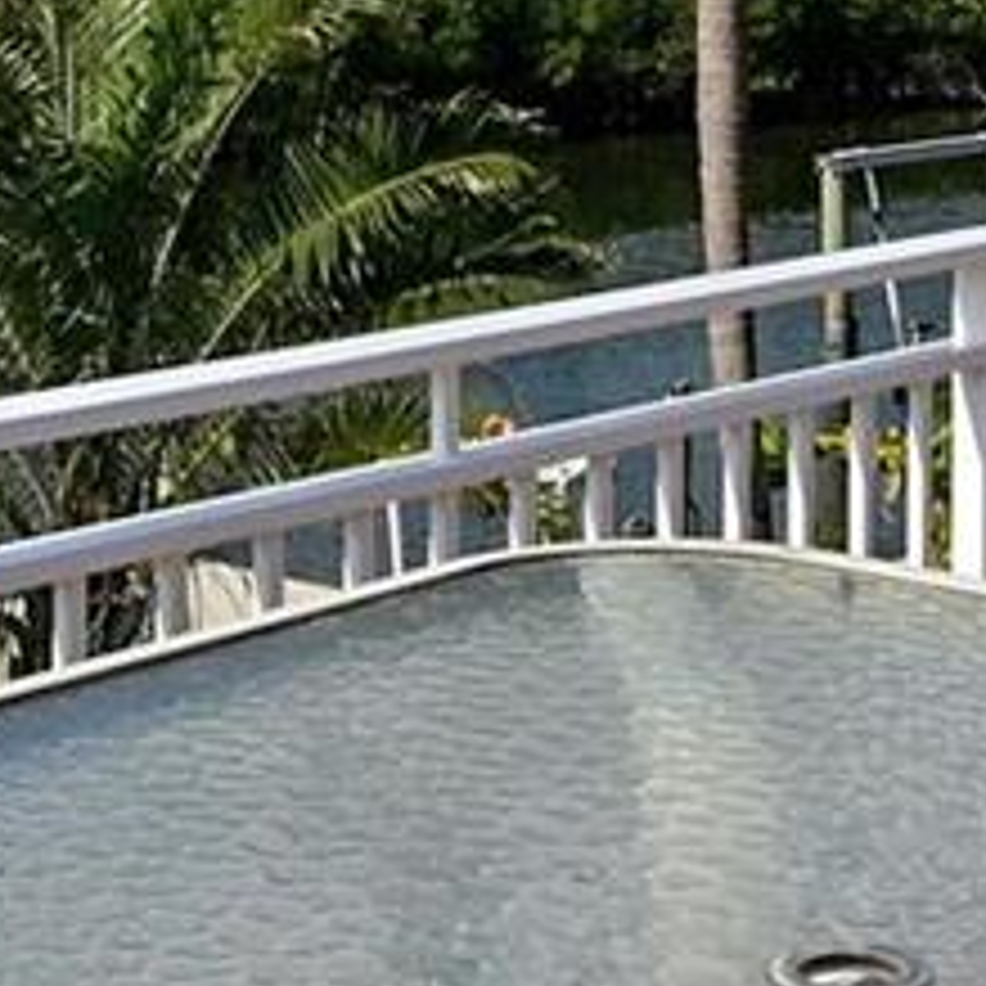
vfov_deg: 17.8
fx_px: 2997
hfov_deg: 18.6
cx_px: 725
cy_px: -176
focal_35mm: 93
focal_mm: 10
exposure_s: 1/1250
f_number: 18
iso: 500
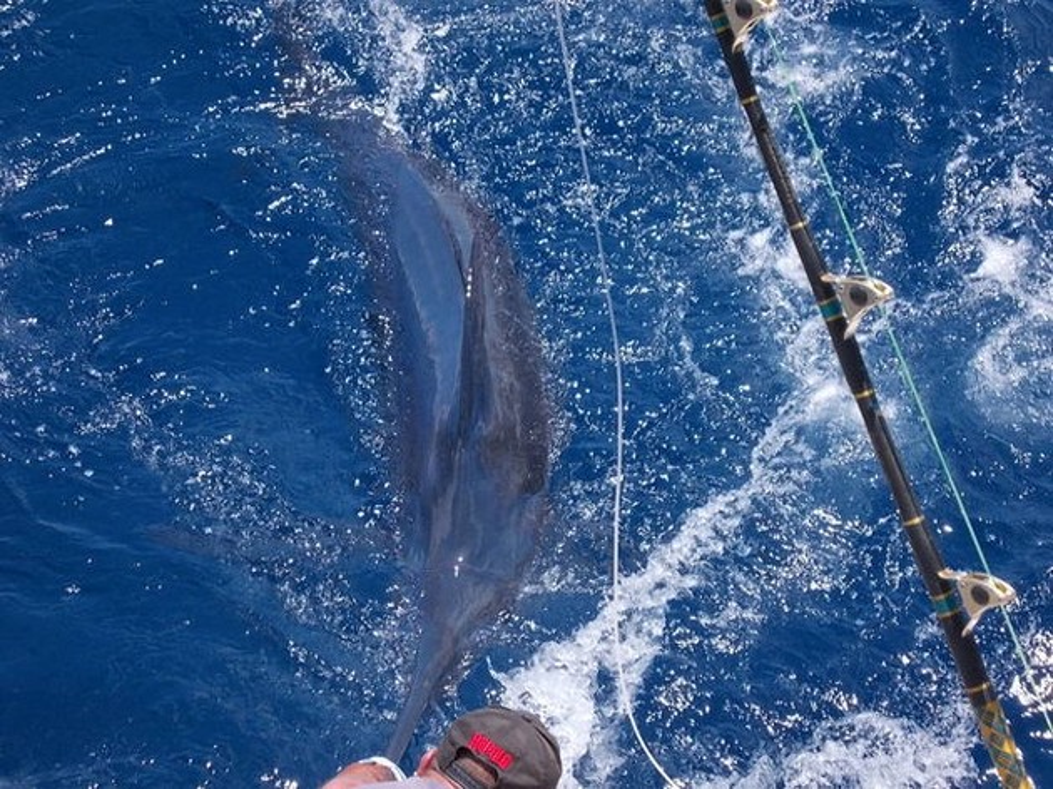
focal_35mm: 96
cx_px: 526
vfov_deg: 15.4
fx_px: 2919
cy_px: 394
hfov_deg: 20.4
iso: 160
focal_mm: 13.6
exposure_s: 1/500
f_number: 5.3
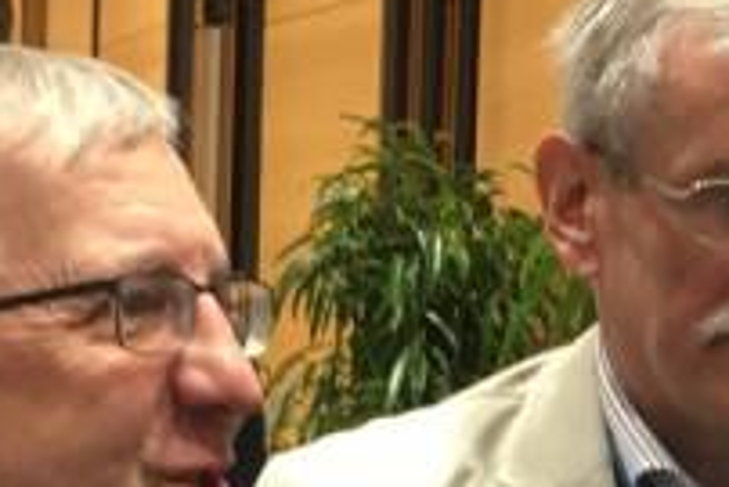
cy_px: 635
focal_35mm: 153
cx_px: 772
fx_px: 3100
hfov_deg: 13.2
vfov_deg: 8.8
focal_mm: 4.15
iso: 100
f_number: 2.2
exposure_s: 1/33
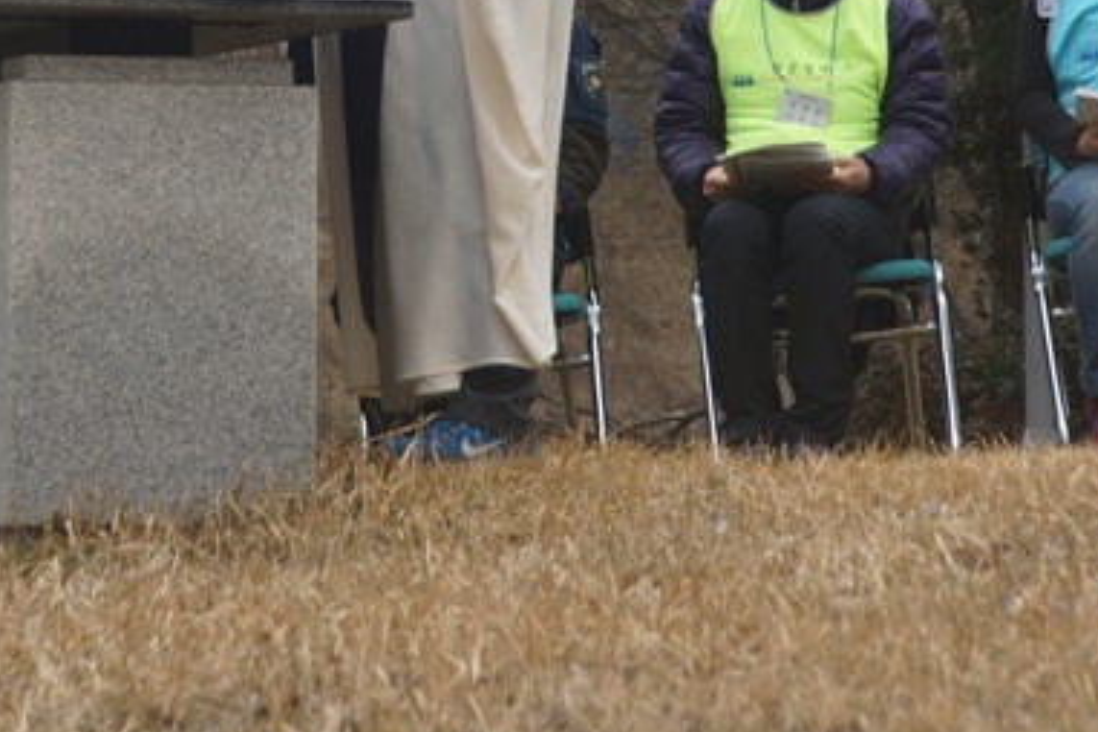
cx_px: 363
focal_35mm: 350
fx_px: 10674
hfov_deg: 5.9
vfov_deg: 3.9
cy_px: 48
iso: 100
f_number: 5.6
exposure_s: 1/200
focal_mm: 120
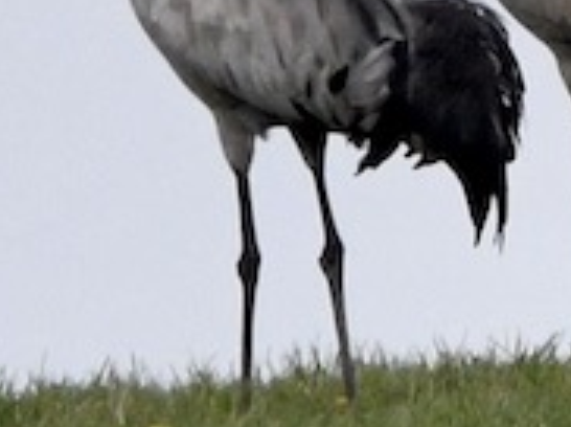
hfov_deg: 0.6
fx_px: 57476
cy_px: -155
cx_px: 562
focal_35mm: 3489
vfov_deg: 0.4
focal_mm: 550
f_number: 16
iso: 2500
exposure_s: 1/1000
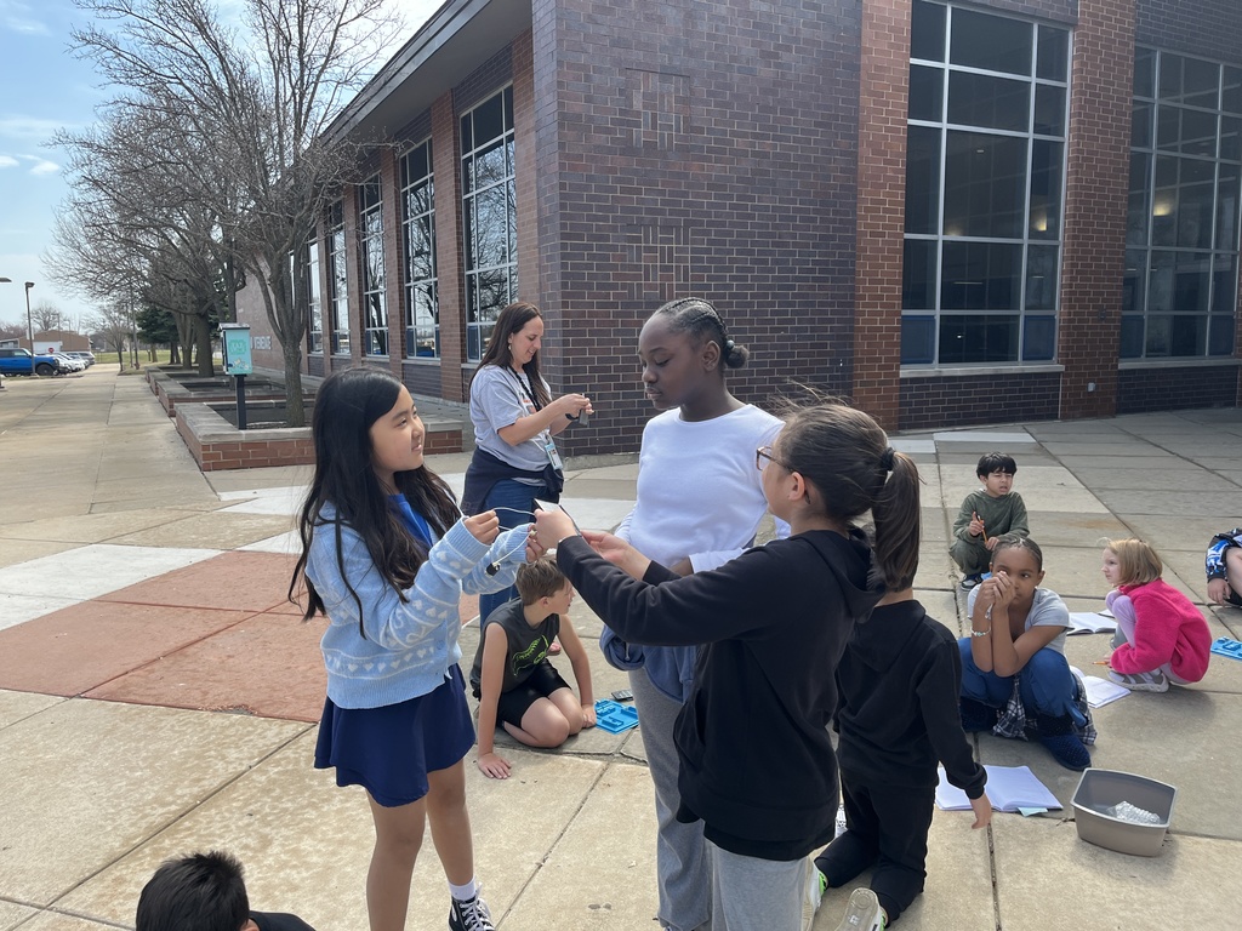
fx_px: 933
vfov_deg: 53.1
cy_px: 466
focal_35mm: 26
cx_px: 621
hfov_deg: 67.3
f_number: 1.6
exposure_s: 1/1117
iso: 50
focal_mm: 5.1
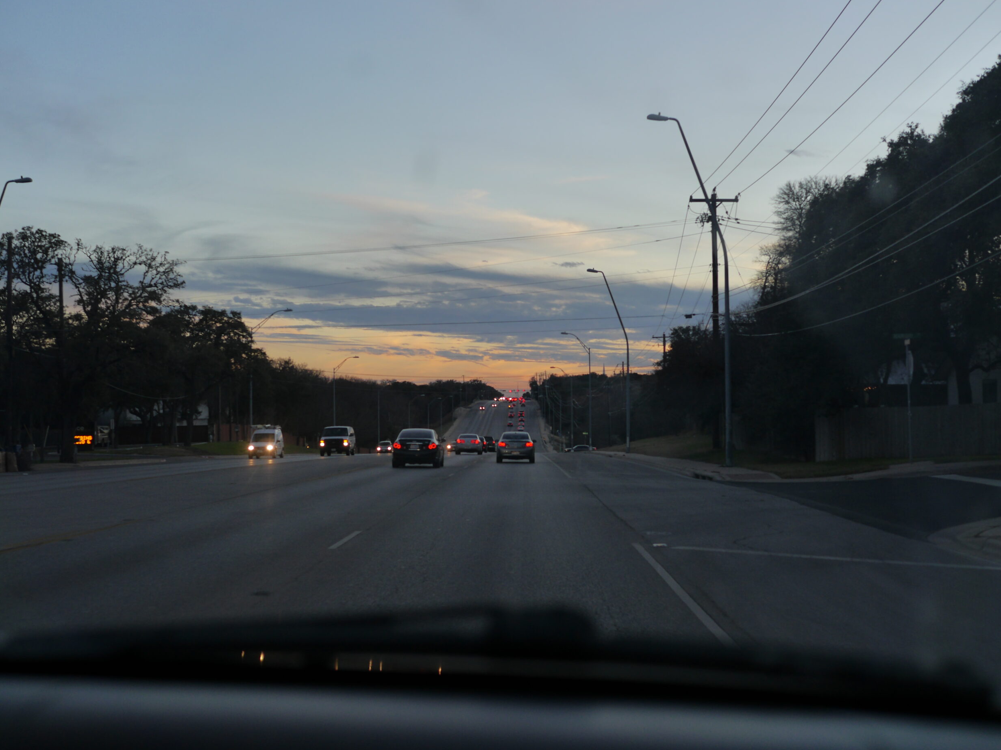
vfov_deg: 28.0
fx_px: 1504
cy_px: 369
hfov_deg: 36.8
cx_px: 487
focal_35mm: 52
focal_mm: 25
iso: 200
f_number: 2.5
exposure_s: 1/320
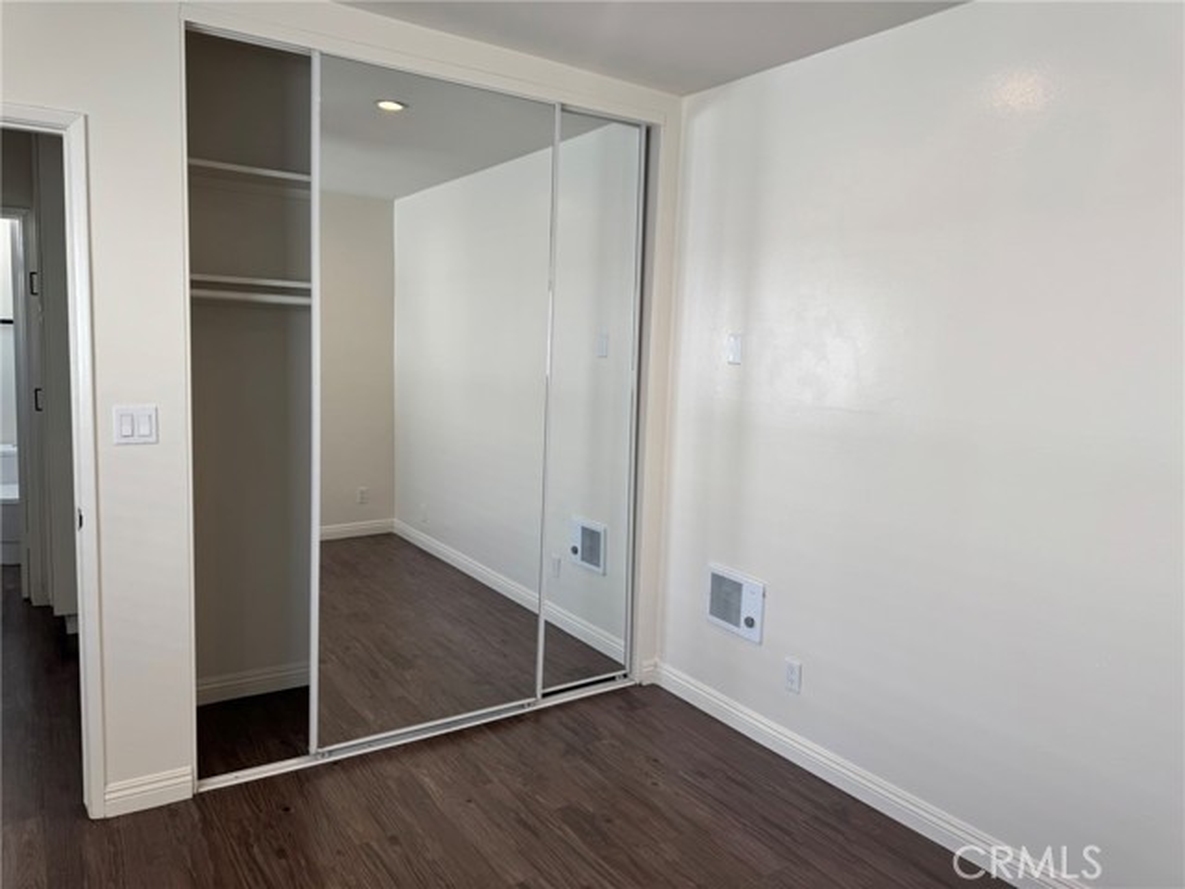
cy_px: 444
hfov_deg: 71.6
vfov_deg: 56.8
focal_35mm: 24
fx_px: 822
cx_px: 592
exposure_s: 1/159
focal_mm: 6.76
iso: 64
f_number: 1.78
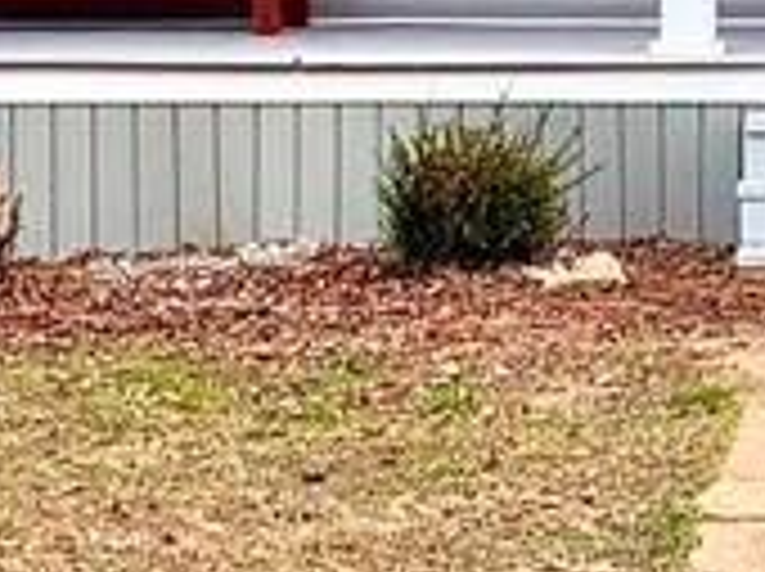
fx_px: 3465
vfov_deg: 9.1
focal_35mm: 157
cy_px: -333
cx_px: 882
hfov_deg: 12.3
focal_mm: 4.25
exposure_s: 1/754
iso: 25
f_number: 1.8
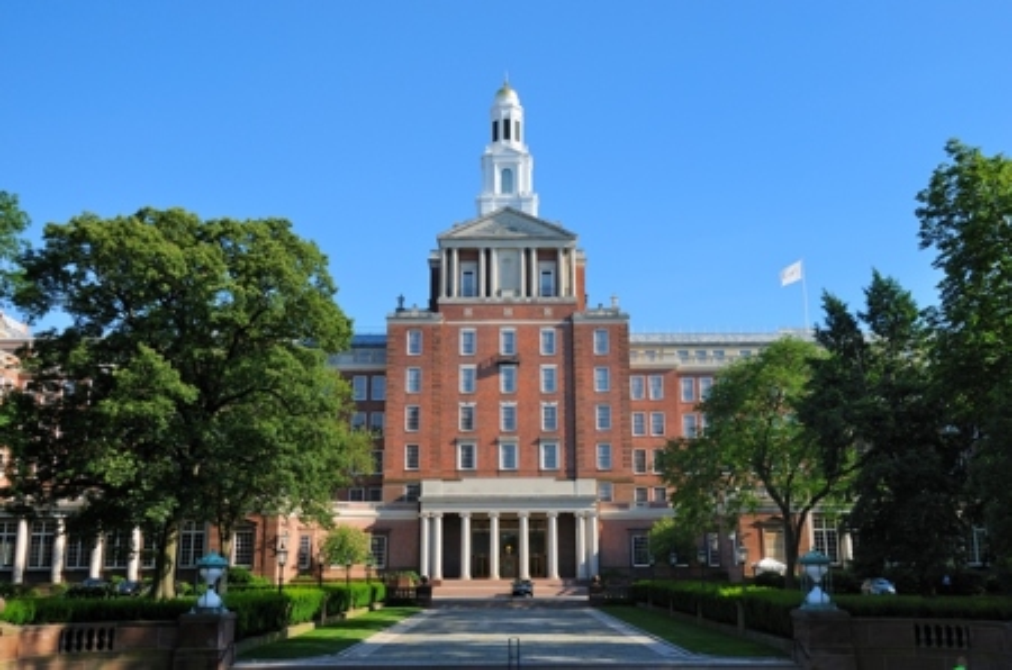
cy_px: 335
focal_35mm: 36
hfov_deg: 53.2
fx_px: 1010
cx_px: 506
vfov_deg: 36.7
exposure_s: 1/500
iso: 200
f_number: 6.3
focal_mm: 24
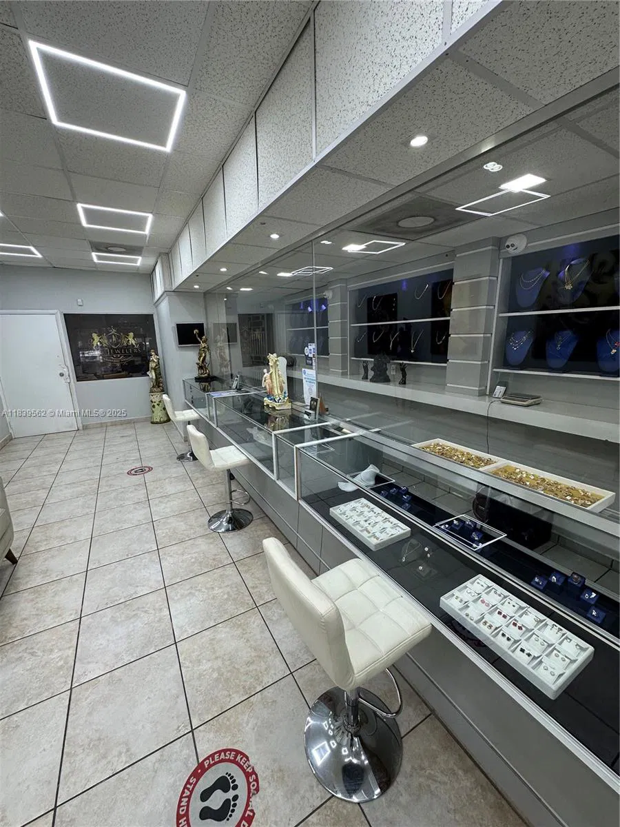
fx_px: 334
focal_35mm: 14
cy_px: 414
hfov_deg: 85.7
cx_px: 310
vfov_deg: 102.1
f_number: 2.2
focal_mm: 2.22
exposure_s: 1/120
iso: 125
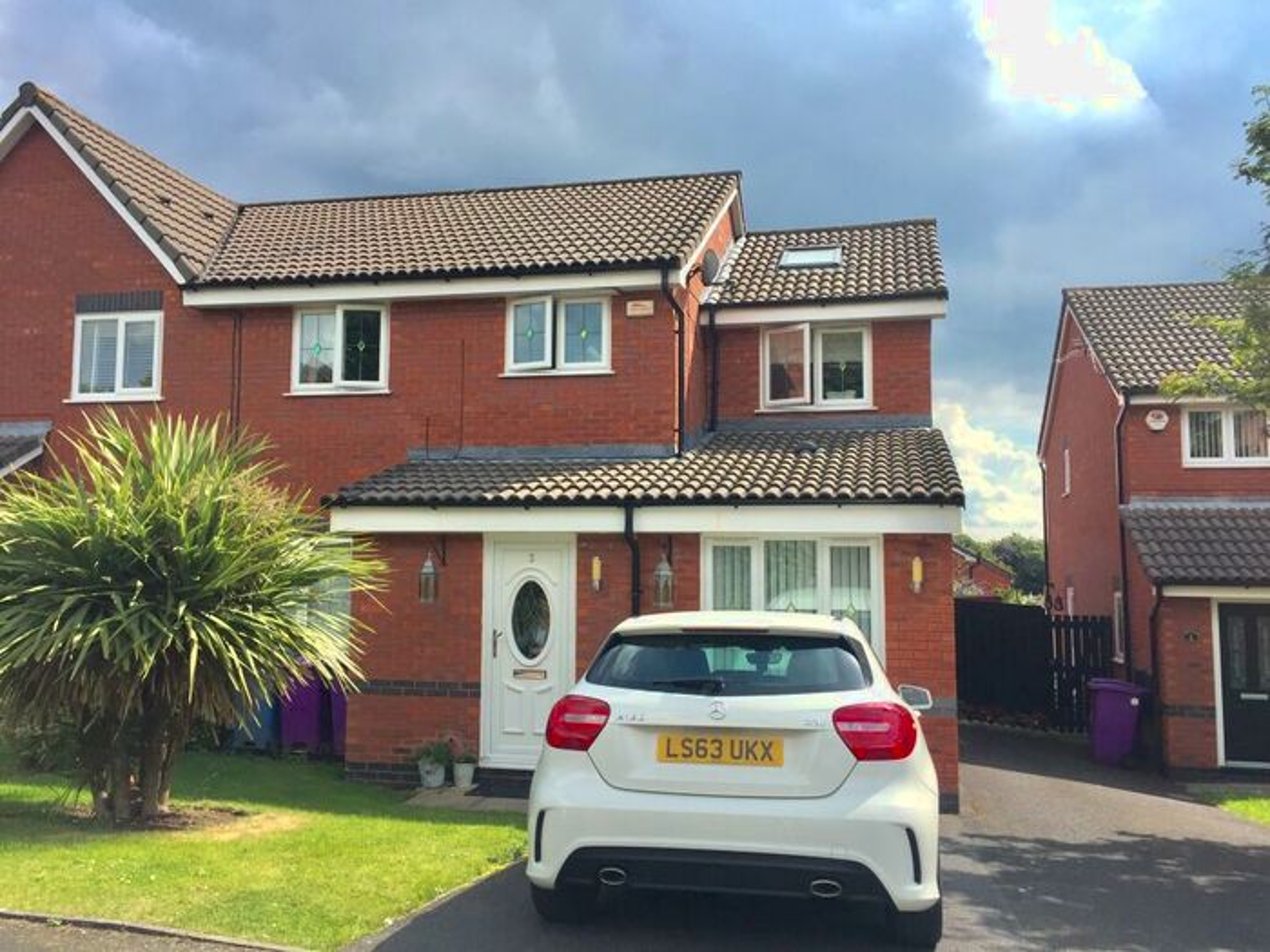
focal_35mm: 29
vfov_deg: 48.2
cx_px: 635
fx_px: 1064
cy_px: 476
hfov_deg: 61.7
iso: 32
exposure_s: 1/1582
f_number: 2.2
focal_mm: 4.15
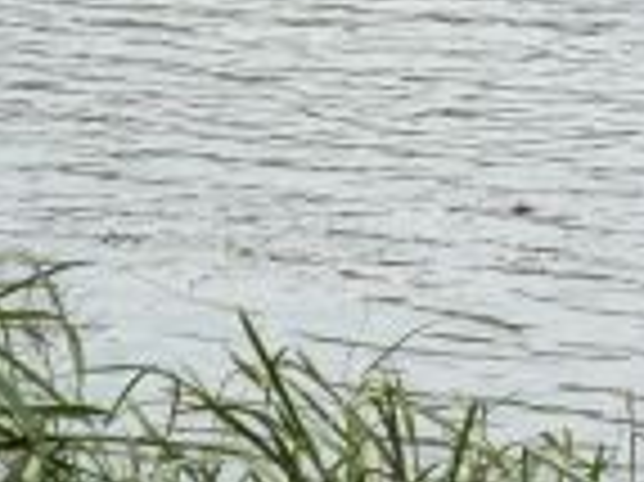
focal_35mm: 402
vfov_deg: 3.6
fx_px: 7473
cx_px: 1639
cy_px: -856
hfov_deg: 4.8
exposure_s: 1/125
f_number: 3.4
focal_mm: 12.8
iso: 80
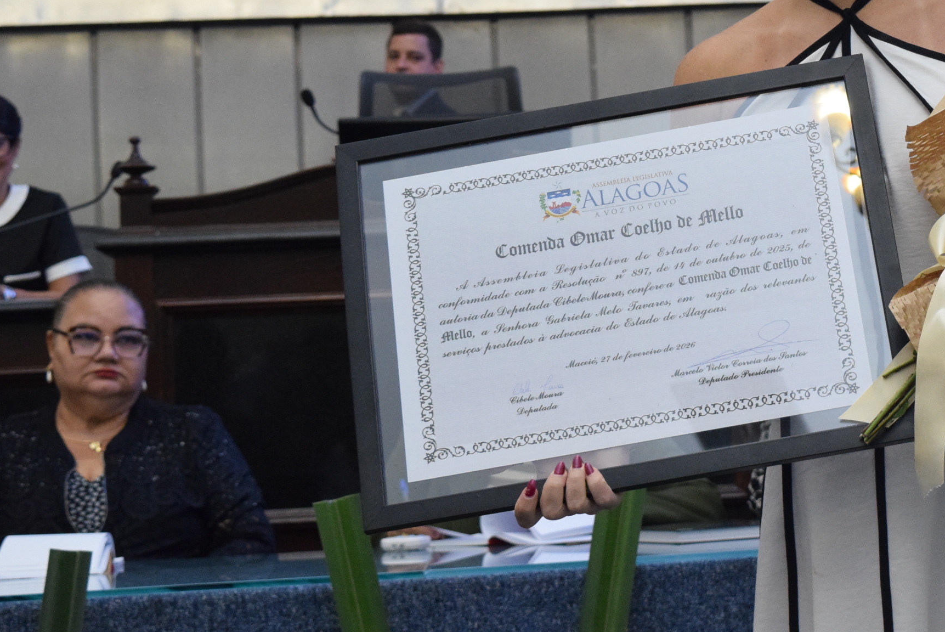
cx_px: 788
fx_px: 2601
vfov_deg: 13.8
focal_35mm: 99
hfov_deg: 20.3
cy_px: 125
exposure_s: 1/60
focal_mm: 38
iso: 2200
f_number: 8
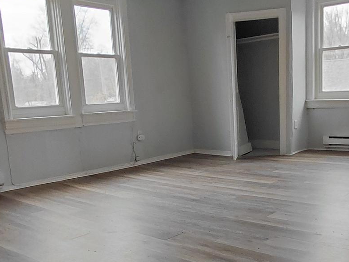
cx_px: 219
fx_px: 423
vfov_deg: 33.7
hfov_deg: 44.4
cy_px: 194
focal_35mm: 42
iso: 125
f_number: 2.2
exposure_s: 1/60
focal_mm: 1.64
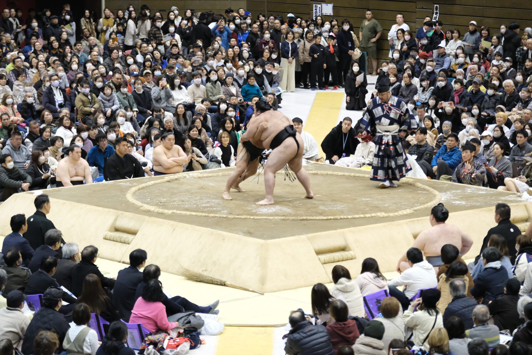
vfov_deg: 10.5
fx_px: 1936
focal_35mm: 131
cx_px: 266
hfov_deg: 15.6
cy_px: 178
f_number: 2.8
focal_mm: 87.1
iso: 6400
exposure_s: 1/250
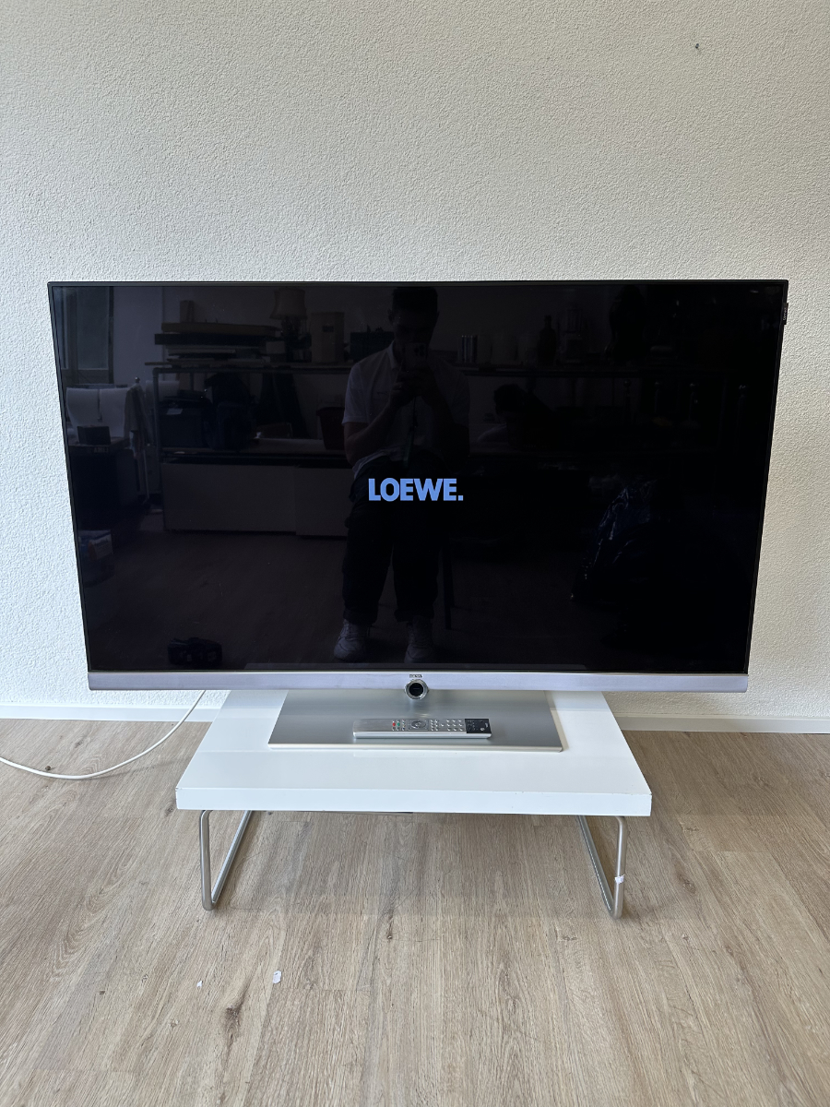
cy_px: 554
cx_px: 415
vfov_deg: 71.6
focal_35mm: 24
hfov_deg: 56.8
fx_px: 767
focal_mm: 6.9
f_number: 1.8
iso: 100
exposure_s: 1/100
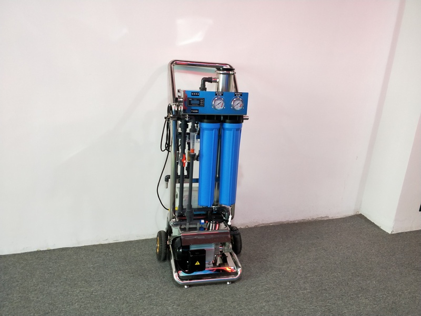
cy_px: 158
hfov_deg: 69.4
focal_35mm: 25
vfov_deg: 54.9
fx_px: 304
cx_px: 210
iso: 261
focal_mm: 4.27
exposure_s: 1/33
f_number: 1.7
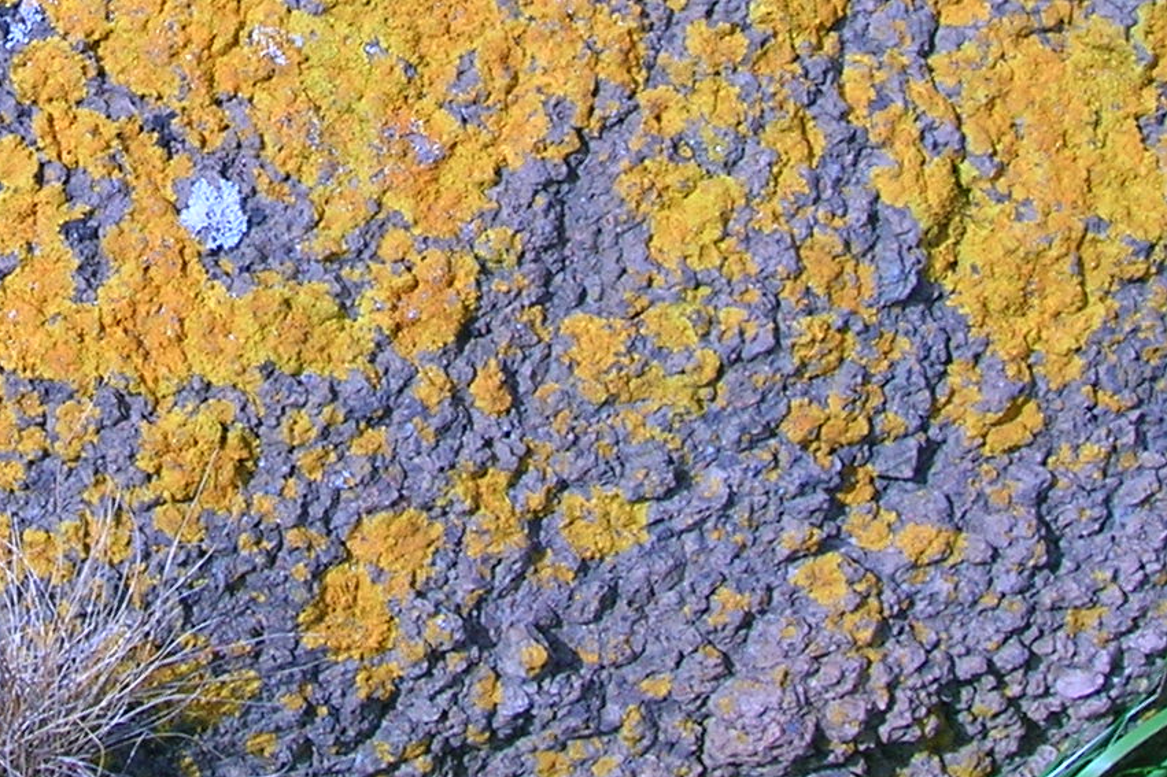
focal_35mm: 95
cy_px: -186
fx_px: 3079
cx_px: 104
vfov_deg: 13.9
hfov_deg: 21.0
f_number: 4.9
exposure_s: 1/353
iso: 50
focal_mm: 5.7
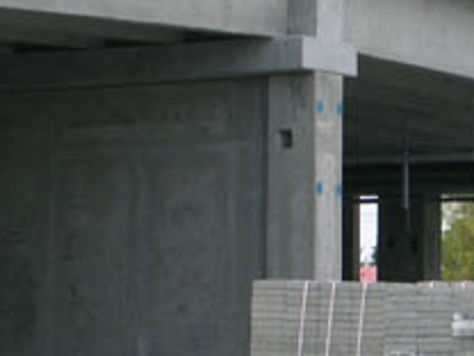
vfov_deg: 5.1
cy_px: 188
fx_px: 4026
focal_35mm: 294
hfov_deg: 6.7
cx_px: 367
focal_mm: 16.8
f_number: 4.8
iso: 100
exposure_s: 1/150
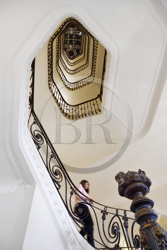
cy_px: 125
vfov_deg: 73.8
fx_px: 167
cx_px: 84
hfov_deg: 53.1
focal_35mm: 24
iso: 1600
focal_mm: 24
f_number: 7.1
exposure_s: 1/13
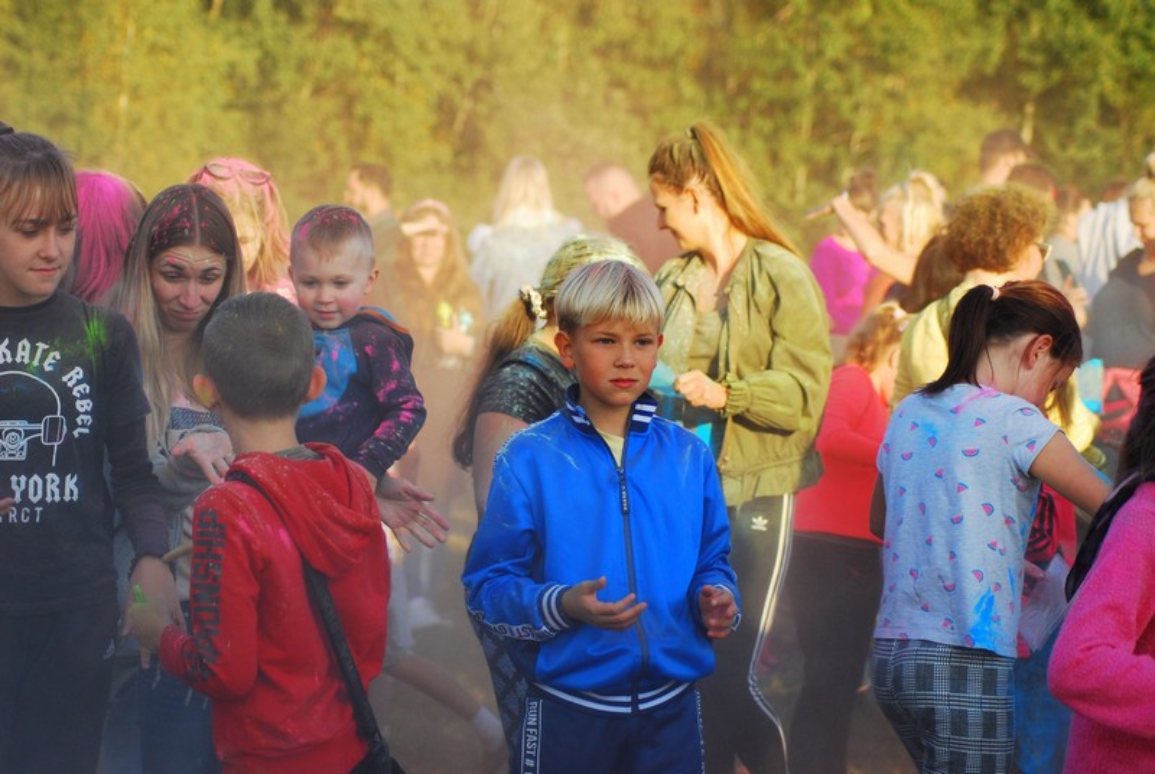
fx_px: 3374
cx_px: 578
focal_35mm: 105
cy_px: 387
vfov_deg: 13.1
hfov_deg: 19.4
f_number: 4.5
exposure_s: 1/640
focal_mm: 70
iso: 320
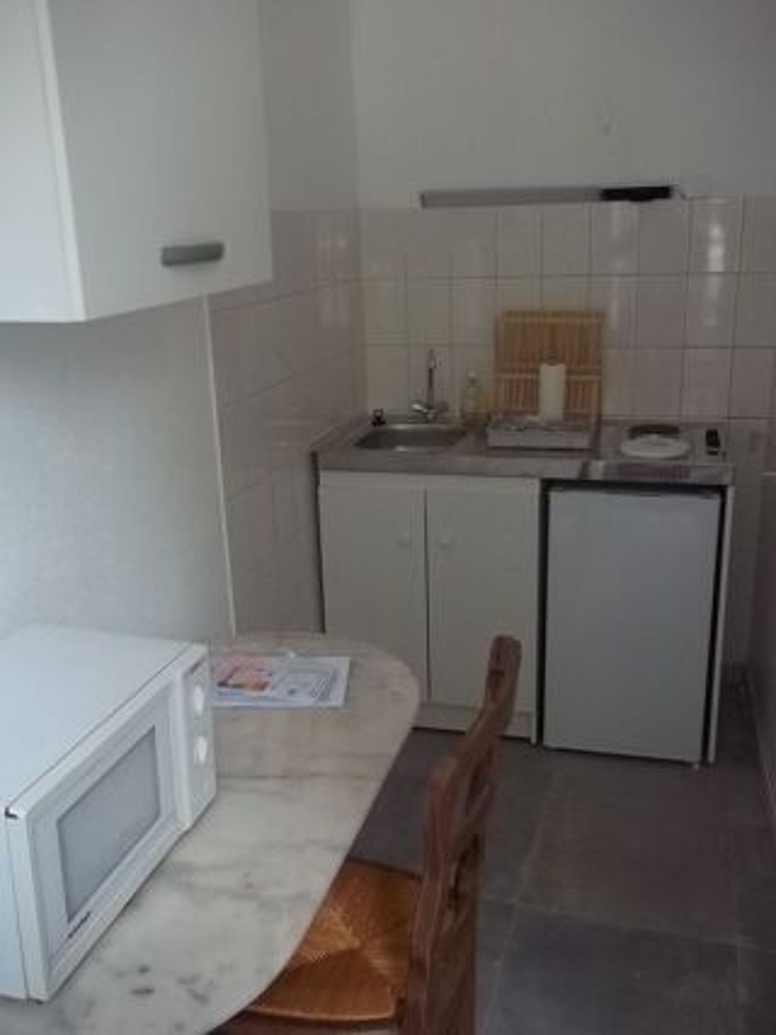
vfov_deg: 56.8
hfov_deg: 44.1
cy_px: 518
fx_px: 957
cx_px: 388
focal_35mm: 32
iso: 160
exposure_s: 1/13
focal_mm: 5.7
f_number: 2.9
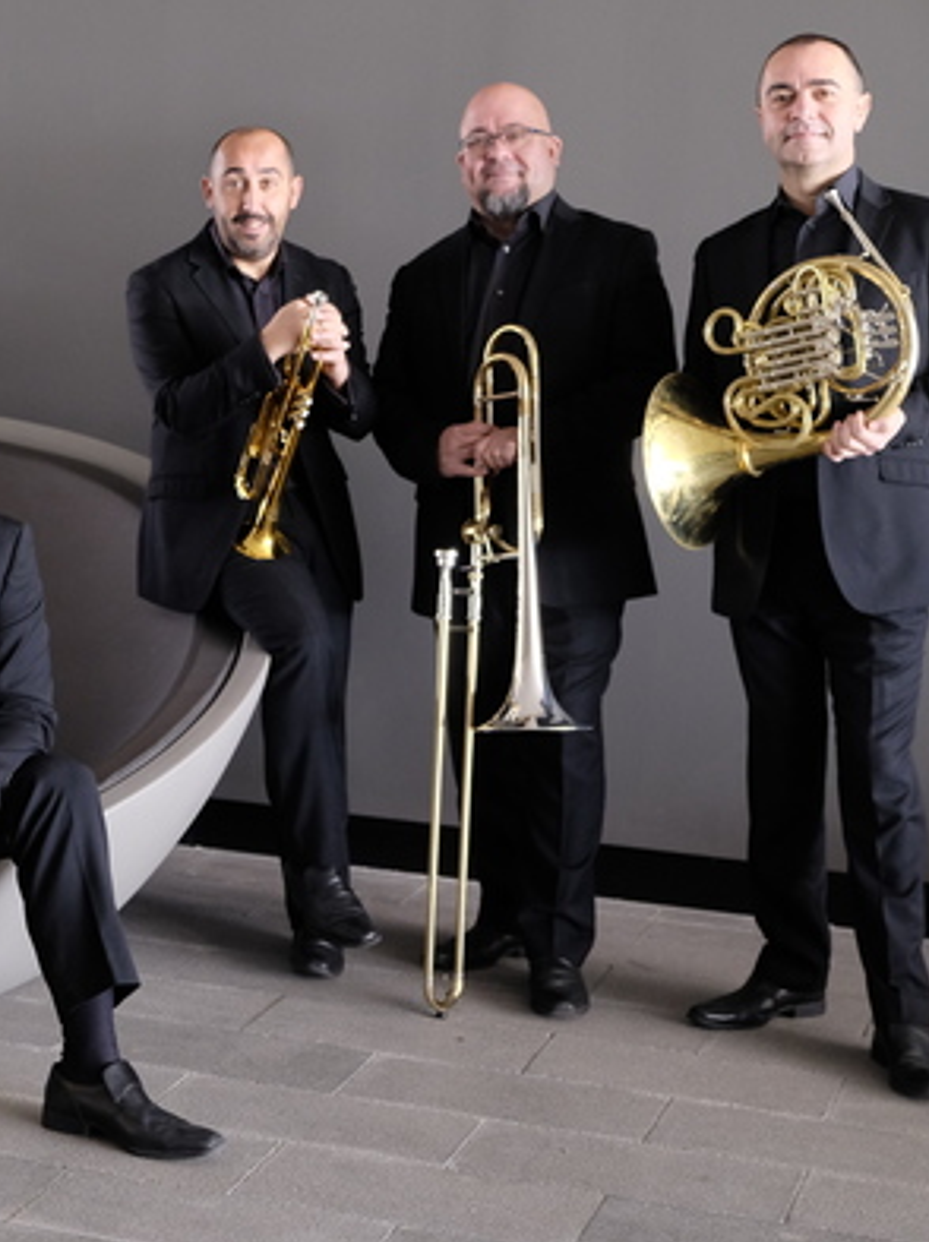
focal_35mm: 72
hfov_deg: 20.0
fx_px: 2581
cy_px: 619
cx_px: 88
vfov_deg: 27.1
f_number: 3.6
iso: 1600
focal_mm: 32.9
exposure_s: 1/75
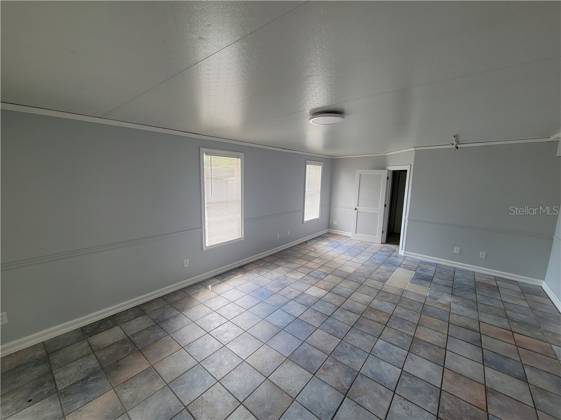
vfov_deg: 89.9
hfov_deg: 106.2
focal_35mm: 13
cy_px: 210
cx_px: 280
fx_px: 211
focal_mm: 2.2
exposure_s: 1/59
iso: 100
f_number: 2.2
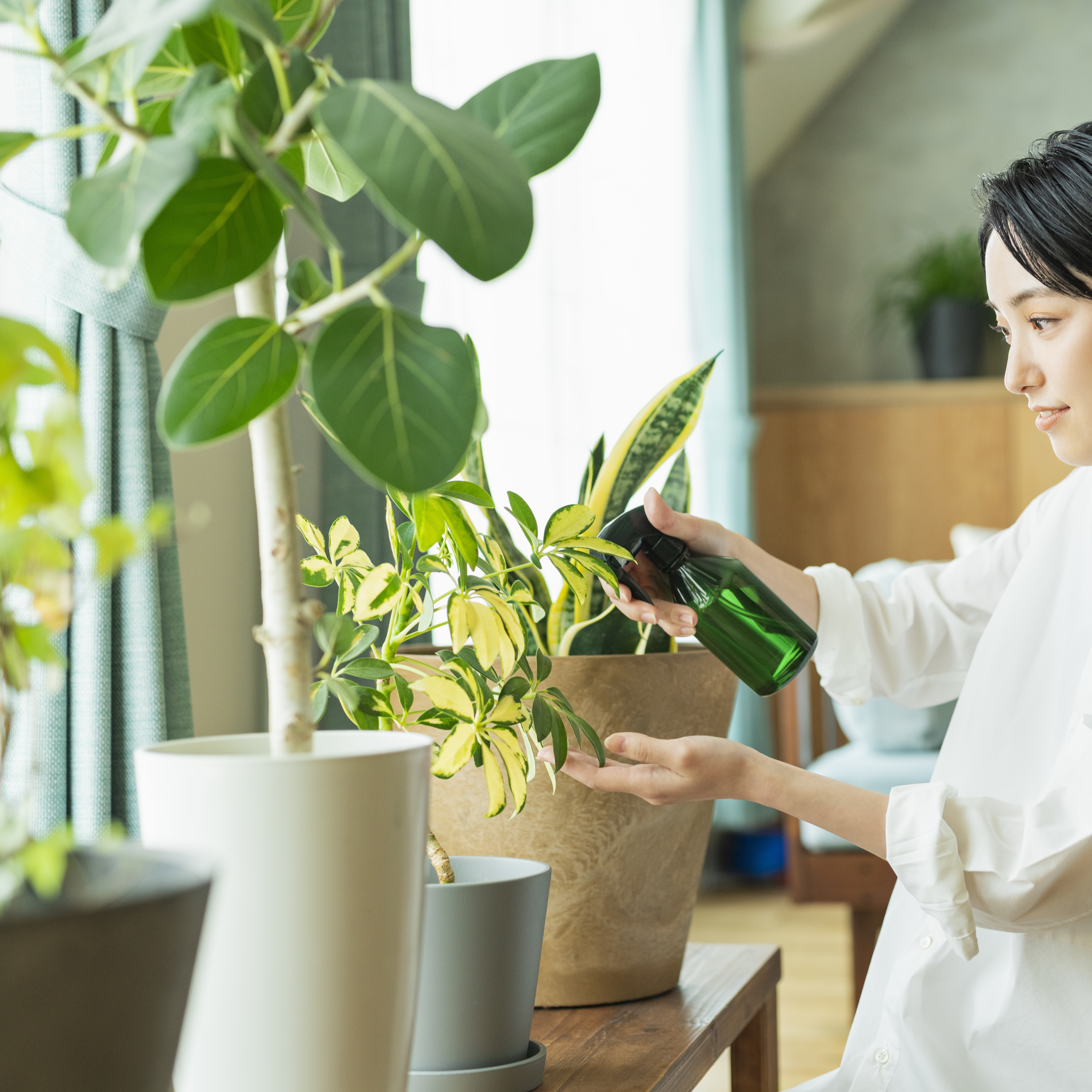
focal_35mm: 64
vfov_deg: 26.9
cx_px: 771
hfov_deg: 26.7
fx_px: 2284
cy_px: 548
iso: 400
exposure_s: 1/250
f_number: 2.8
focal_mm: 50
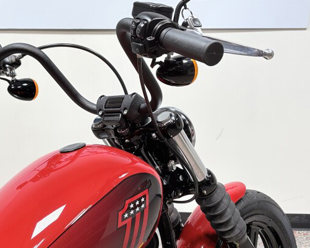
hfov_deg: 34.4
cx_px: 101
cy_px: 144
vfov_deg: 28.1
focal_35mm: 54
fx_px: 496
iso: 40
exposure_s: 1/120
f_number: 1.6
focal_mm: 5.96
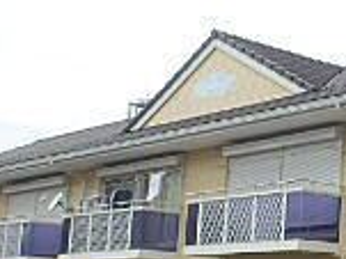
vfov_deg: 14.4
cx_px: 419
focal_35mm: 102
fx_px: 1019
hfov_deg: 18.3
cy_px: 181
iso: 80
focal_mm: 4.2
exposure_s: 1/125
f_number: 7.9
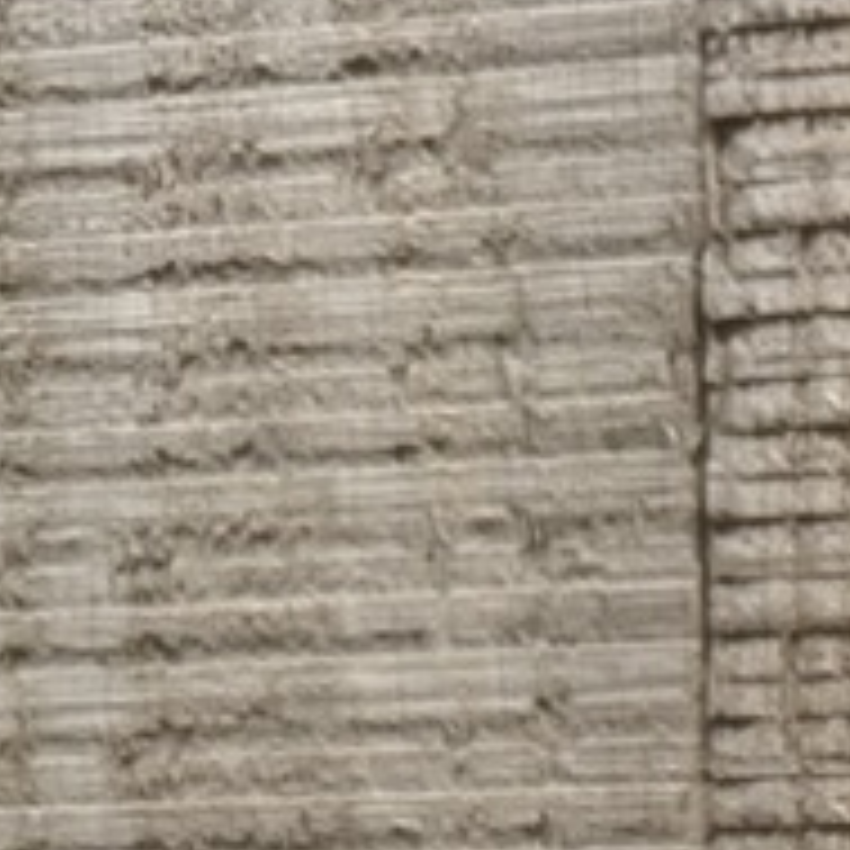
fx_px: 3195
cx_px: 1727
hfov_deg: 13.0
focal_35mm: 115
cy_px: 1444
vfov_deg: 13.8
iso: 400
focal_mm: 6.76
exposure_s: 1/50
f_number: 1.78
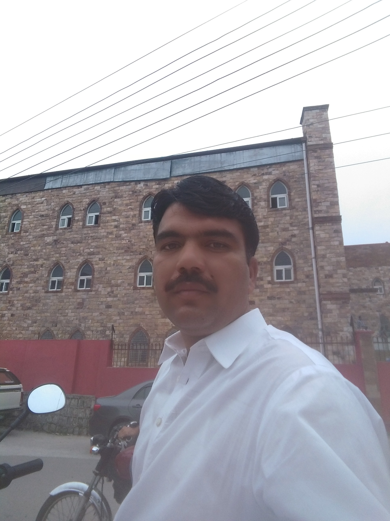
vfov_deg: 76.4
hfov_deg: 61.1
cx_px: 195
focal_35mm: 22
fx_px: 330
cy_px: 260
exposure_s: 1/623
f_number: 2.4
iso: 101
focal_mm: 2.38
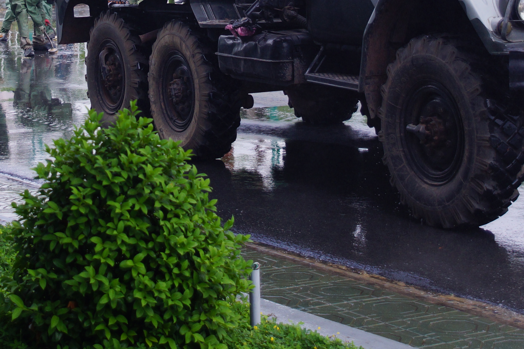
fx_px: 1557
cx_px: 182
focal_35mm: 107
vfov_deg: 12.6
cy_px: -13
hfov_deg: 19.1
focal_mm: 30
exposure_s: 1/1500
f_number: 2.8
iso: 200
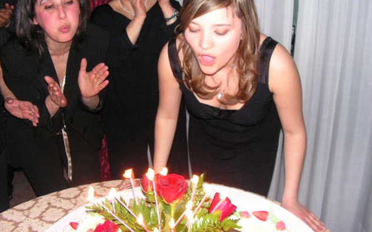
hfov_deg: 50.4
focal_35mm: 39
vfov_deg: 32.7
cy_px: 104
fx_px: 395
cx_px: 188
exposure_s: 1/40
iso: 200
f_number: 3.2
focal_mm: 6
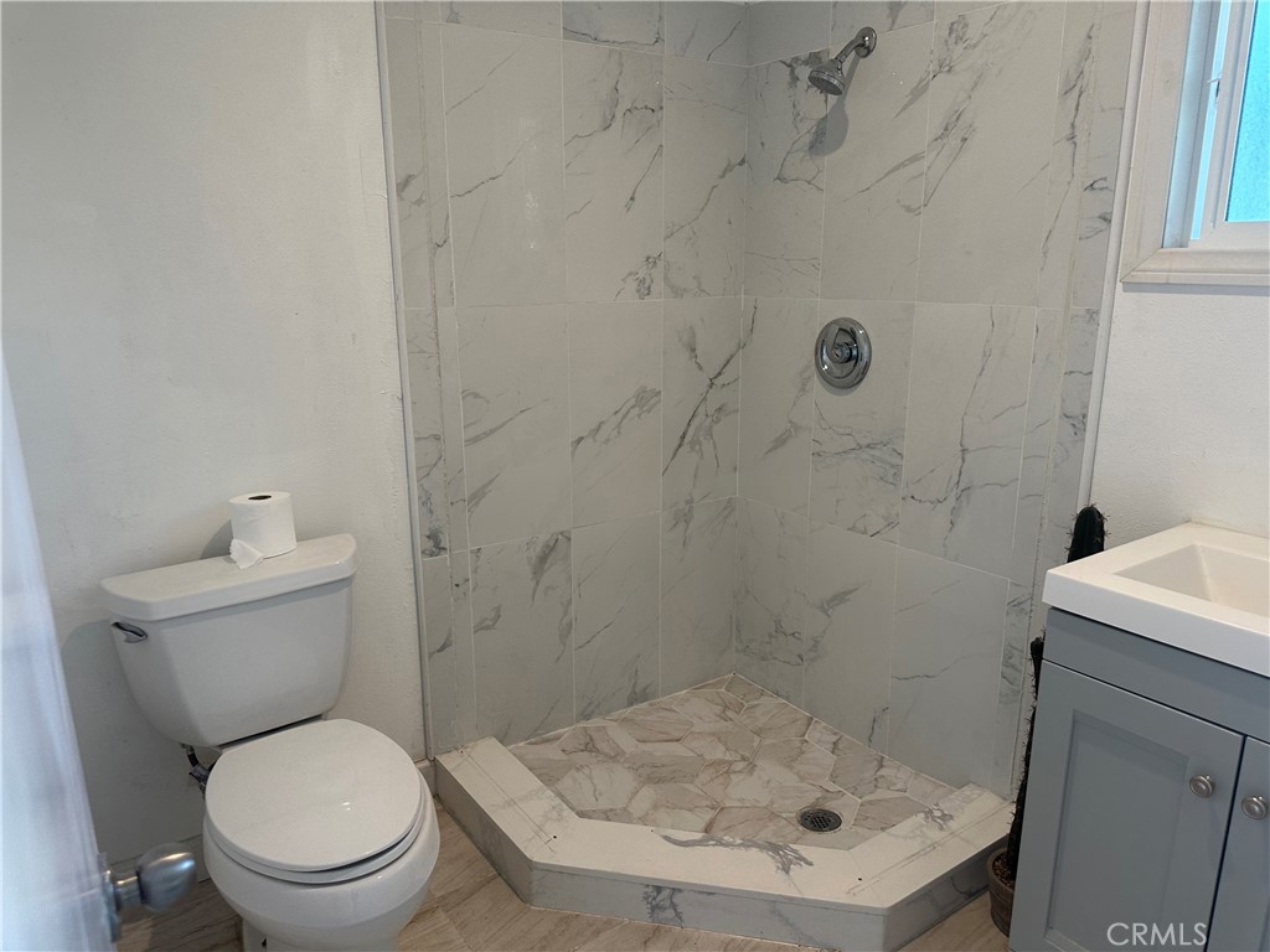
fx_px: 881
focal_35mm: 24
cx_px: 635
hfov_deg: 71.6
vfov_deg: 56.8
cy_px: 476
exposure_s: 1/120
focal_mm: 6.86
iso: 125
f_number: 1.78
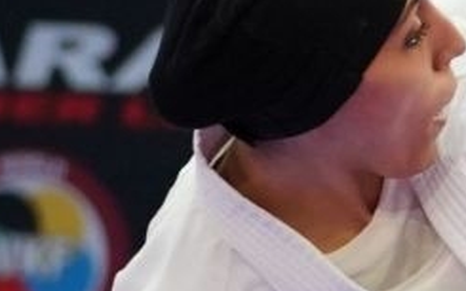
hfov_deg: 2.0
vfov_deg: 1.3
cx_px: 1311
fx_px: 13129
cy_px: 495
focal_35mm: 1034
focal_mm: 92
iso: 2000
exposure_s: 1/1000
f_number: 2.8
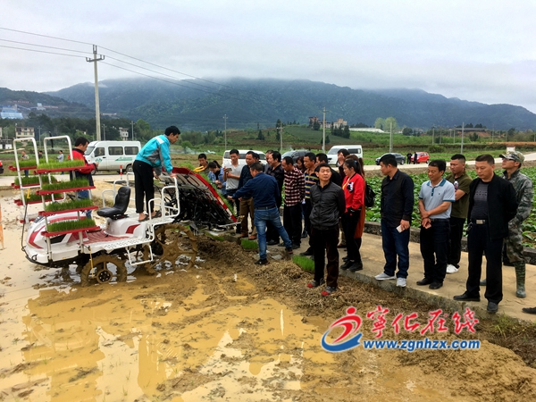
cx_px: 268
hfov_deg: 61.7
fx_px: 449
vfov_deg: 48.2
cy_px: 201
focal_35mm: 29
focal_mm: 4.15
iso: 25
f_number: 2.2
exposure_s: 1/439
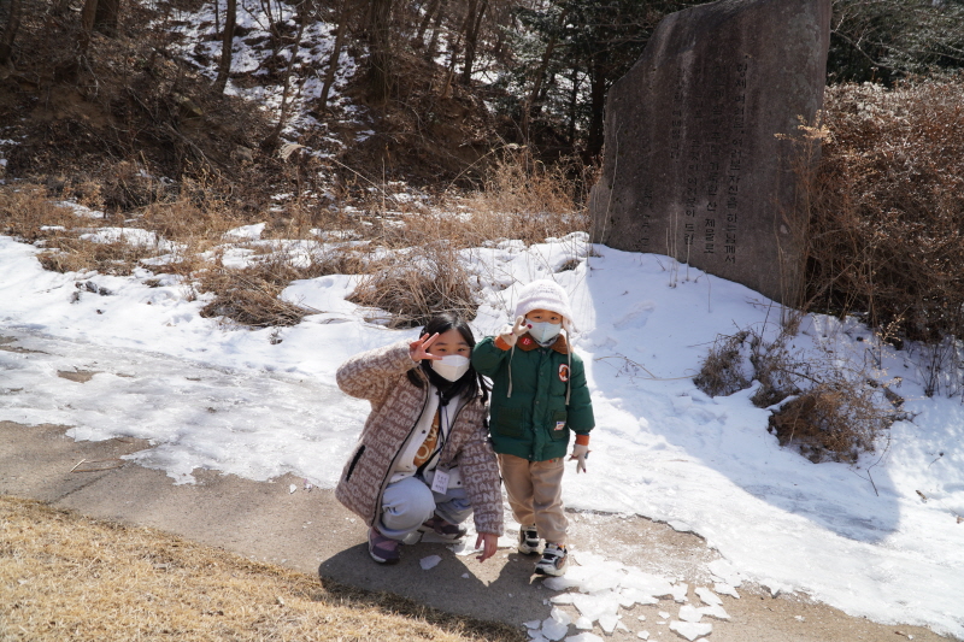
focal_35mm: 30
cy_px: 321
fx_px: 803
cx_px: 482
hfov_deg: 61.9
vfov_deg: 43.6
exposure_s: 1/500
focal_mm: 20
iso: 100
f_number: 4.5
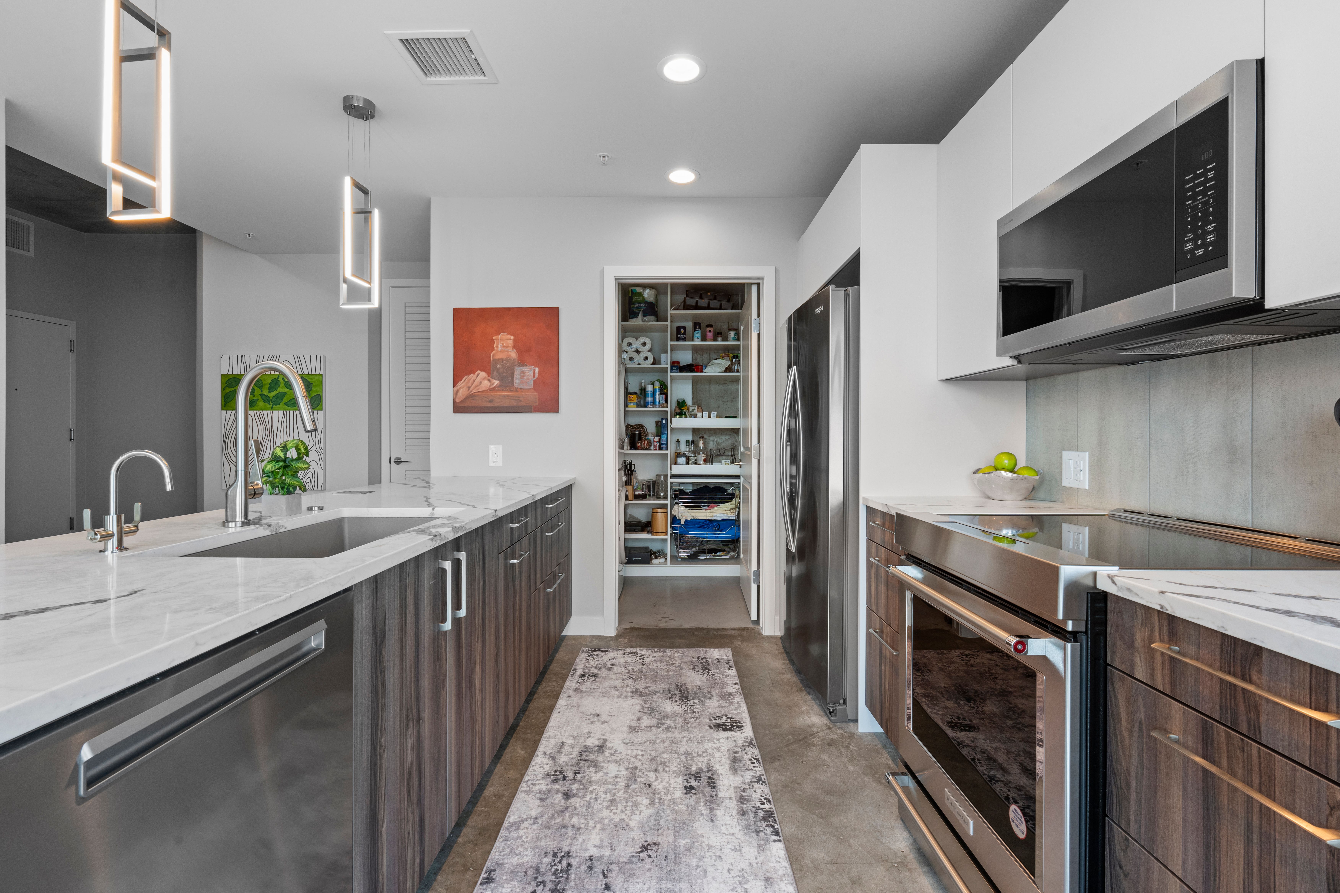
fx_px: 596
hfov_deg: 96.7
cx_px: 670
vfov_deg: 73.7
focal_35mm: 16
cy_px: 446
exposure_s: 1/5
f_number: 13
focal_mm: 16
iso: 640
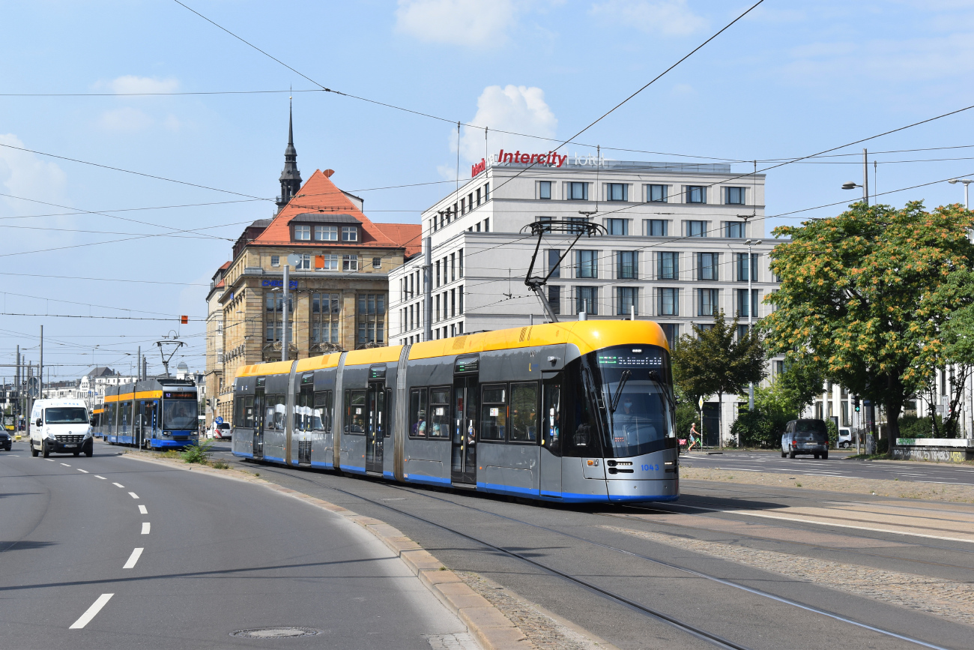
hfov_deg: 31.9
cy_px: 325
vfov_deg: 21.6
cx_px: 487
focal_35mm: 63
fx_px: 1705
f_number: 10
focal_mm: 42
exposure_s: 1/400
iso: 200
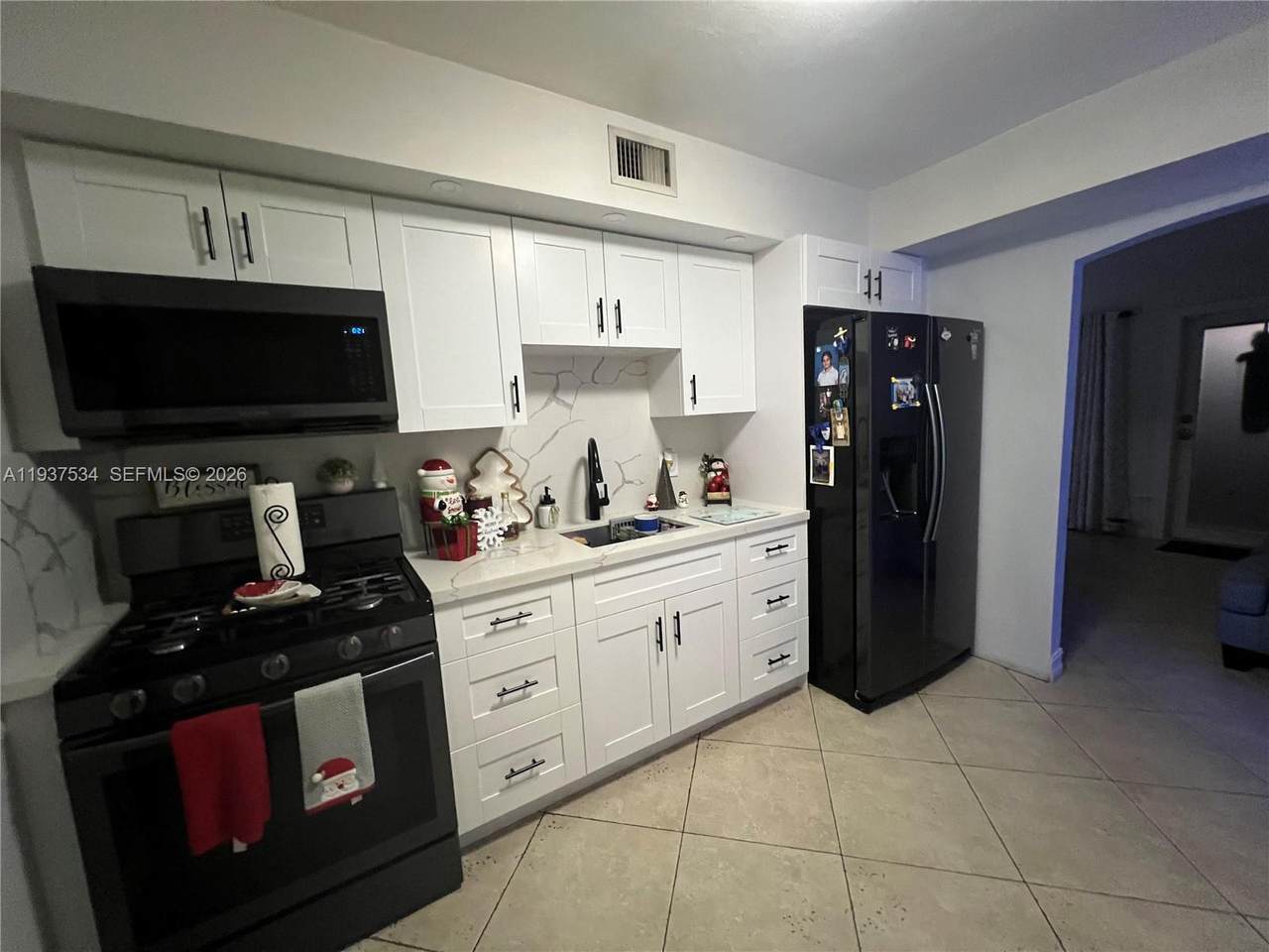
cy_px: 476
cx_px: 634
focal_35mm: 13
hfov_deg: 106.2
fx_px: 477
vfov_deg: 89.9
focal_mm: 1.57
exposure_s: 1/60
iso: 640
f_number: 1.8
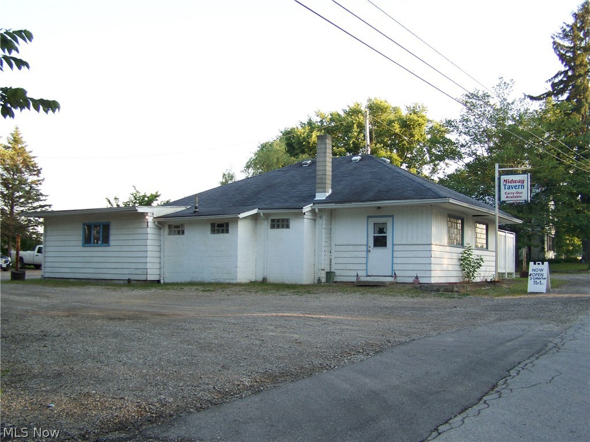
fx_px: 648
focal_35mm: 38
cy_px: 221
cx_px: 295
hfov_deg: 49.0
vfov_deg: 37.7
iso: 64
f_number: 2.8
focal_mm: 6.3
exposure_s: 1/80
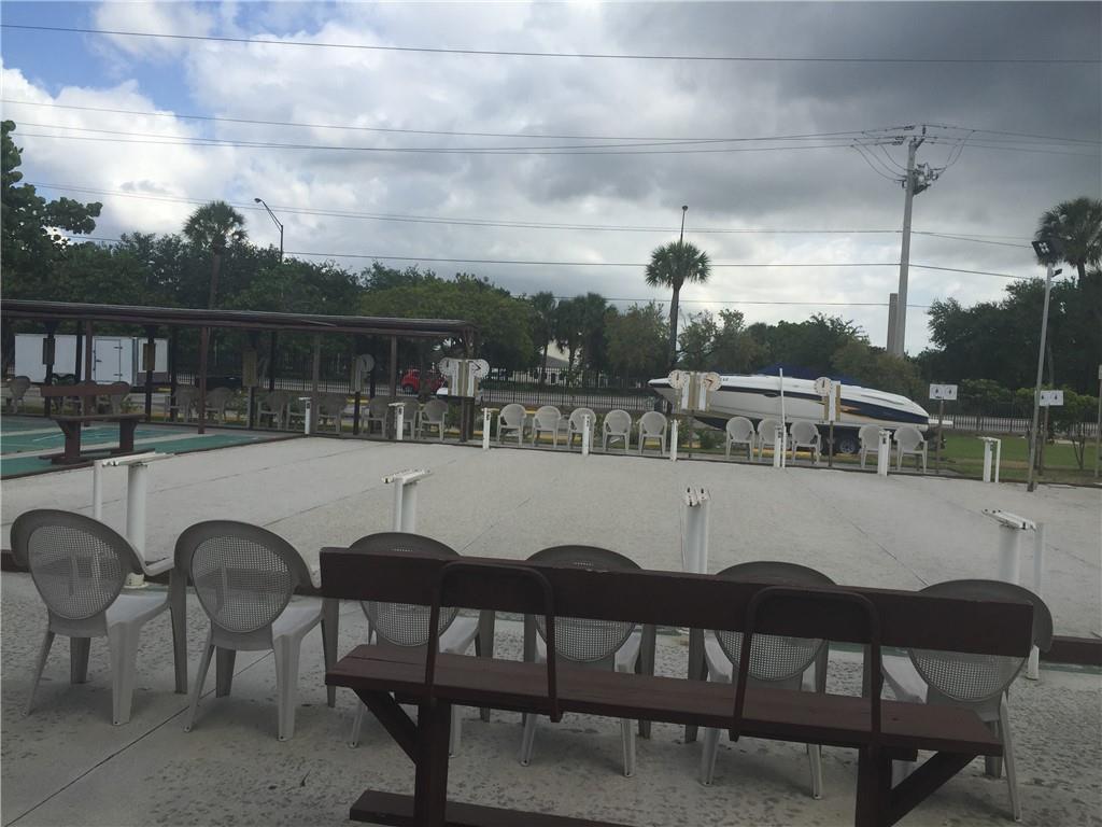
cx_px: 551
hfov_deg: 61.7
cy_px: 414
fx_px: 923
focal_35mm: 29
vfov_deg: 48.2
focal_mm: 4.15
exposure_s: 1/1980
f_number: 2.2
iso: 32
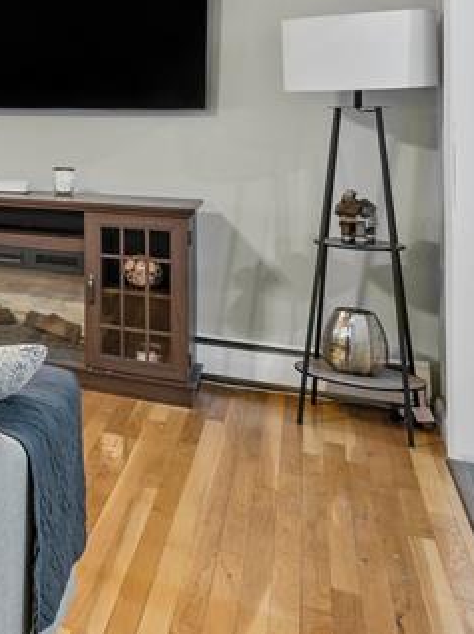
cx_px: -460
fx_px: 841
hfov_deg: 19.3
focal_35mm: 46
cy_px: 126
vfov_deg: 39.6
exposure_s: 1/1.67
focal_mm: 14
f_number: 9
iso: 320
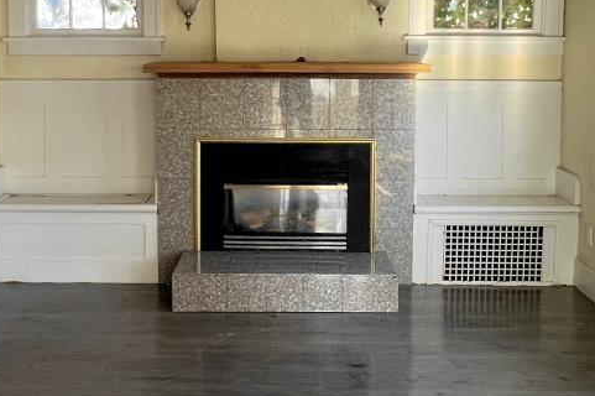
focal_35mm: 45
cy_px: 124
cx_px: 280
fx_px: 743
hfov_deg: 43.6
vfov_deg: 29.6
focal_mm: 1.57
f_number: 1.8
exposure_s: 1/99
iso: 160
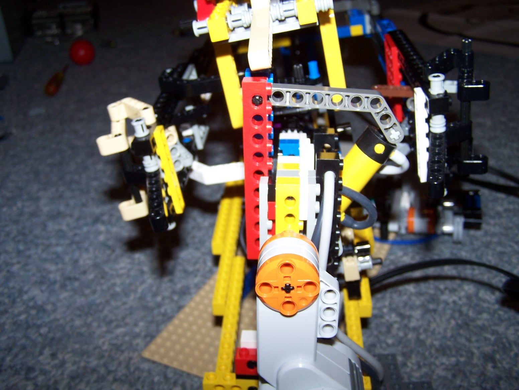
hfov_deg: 49.0
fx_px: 570
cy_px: 195
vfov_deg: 37.7
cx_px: 260
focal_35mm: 38
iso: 80
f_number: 2.8
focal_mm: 6.3
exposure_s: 1/60
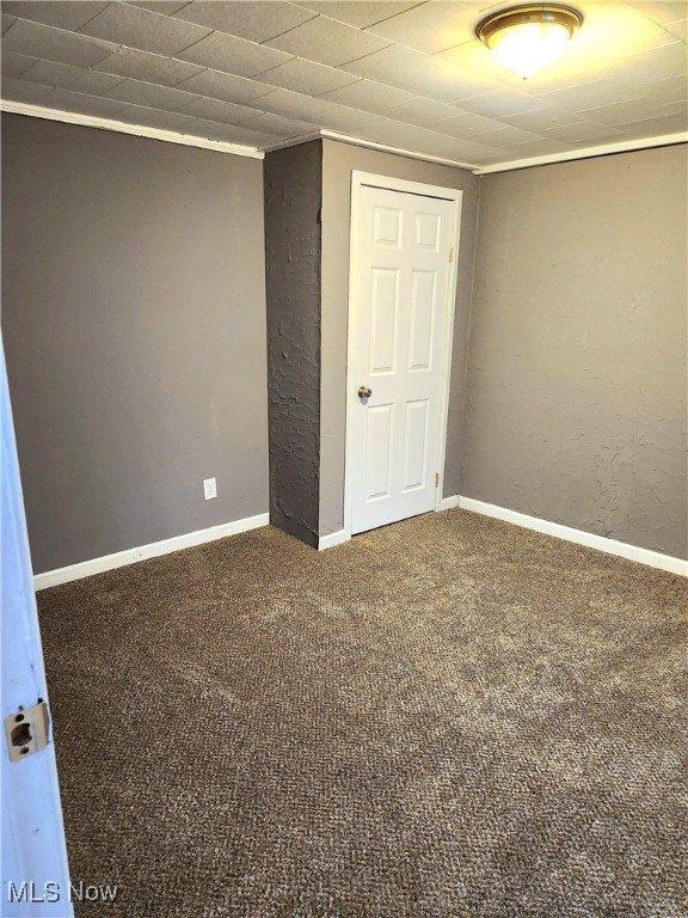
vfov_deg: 73.9
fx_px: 610
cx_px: 344
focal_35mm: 23
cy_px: 459
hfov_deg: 58.9
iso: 500
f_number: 1.8
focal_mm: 5.4
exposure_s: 1/40
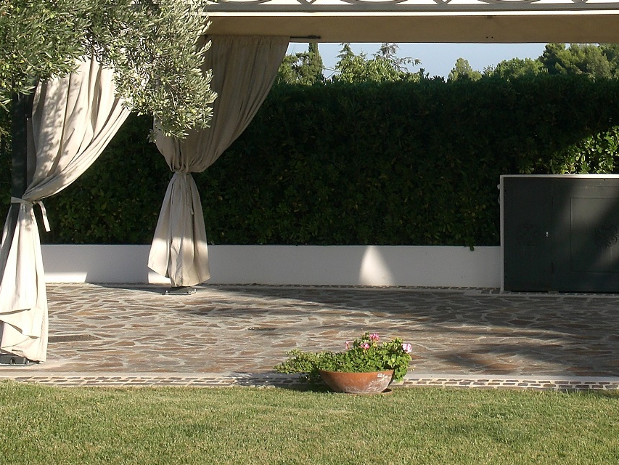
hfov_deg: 18.8
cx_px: 450
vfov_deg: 14.2
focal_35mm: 104
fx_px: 1860
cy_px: 110
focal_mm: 10.4
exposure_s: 1/200
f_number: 5.7
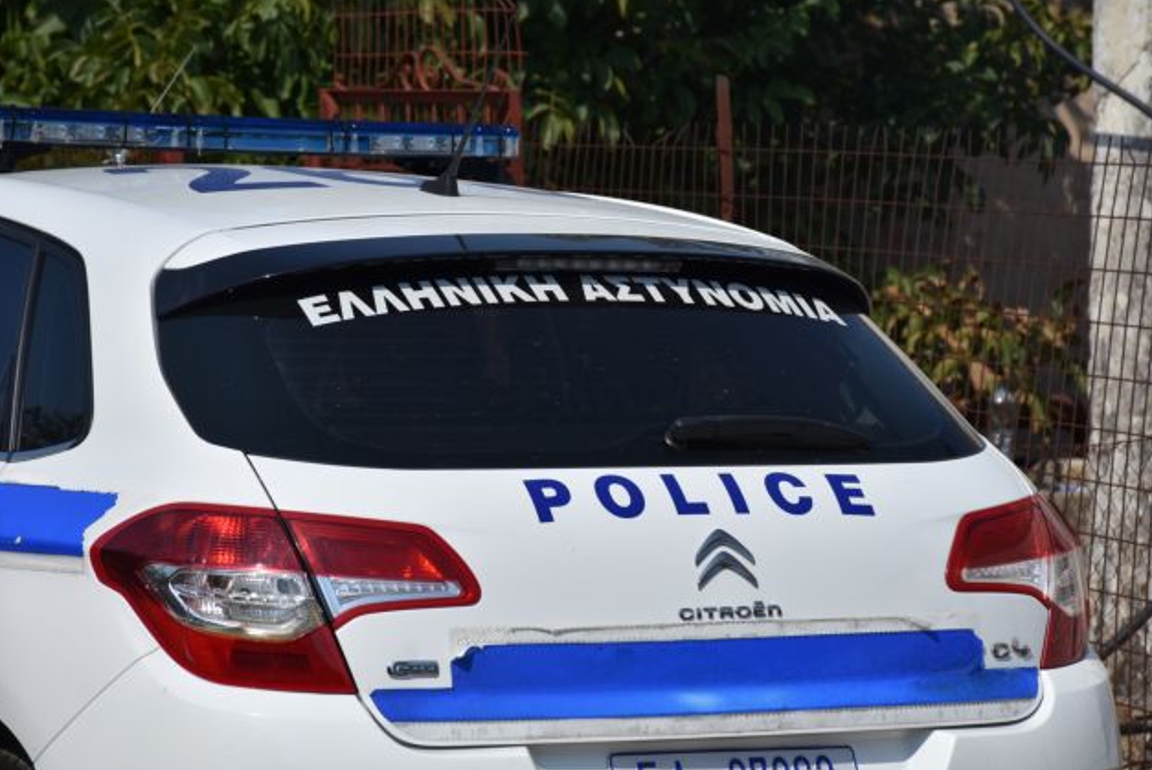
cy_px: 385
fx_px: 4899
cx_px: 575
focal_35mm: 153
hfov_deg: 13.4
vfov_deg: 9.0
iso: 125
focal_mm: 100
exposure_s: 1/1000
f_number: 8
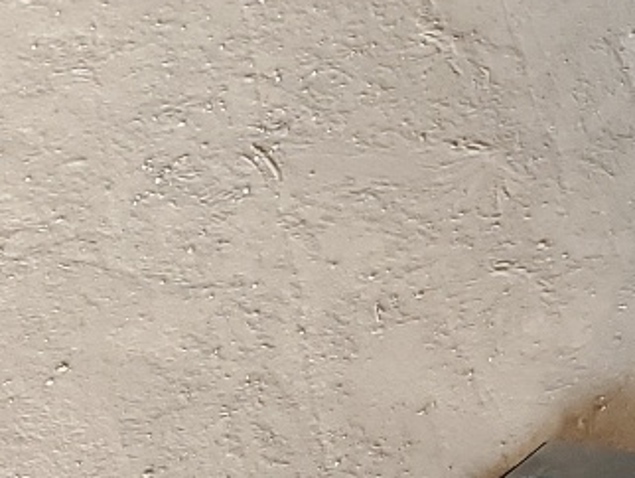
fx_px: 2368
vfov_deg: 11.2
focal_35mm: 129
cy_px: 620
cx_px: 994
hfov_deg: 14.1
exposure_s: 1/60.2
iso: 80
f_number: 1.5
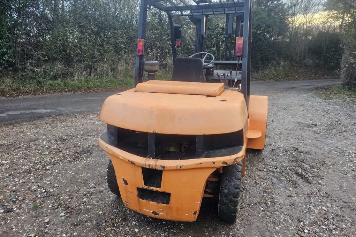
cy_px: 113
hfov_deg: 73.8
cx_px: 178
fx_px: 237
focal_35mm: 24
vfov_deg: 53.1
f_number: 1.8
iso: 200
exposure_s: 1/142
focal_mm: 5.4
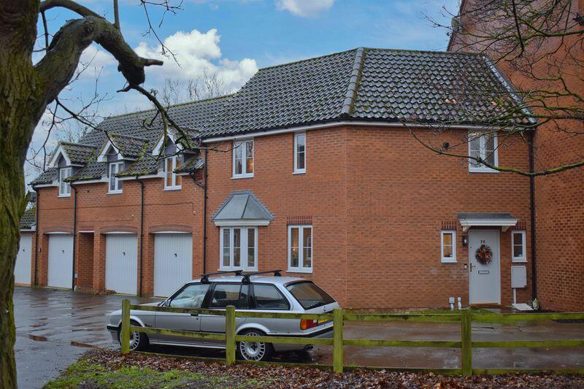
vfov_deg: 34.2
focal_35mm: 39
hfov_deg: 49.6
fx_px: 632
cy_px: 194
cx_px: 292
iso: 450
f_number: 4
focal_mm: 26
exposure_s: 1/250
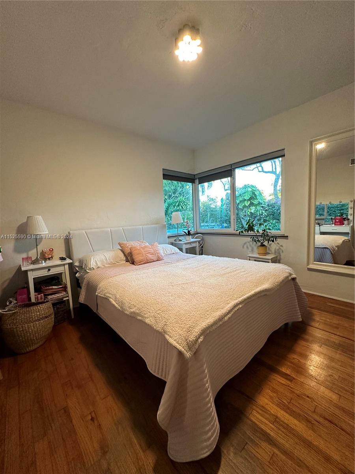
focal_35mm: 14
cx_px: 178
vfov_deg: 102.1
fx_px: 191
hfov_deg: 85.7
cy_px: 237
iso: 250
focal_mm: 2.22
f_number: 2.2
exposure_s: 1/60
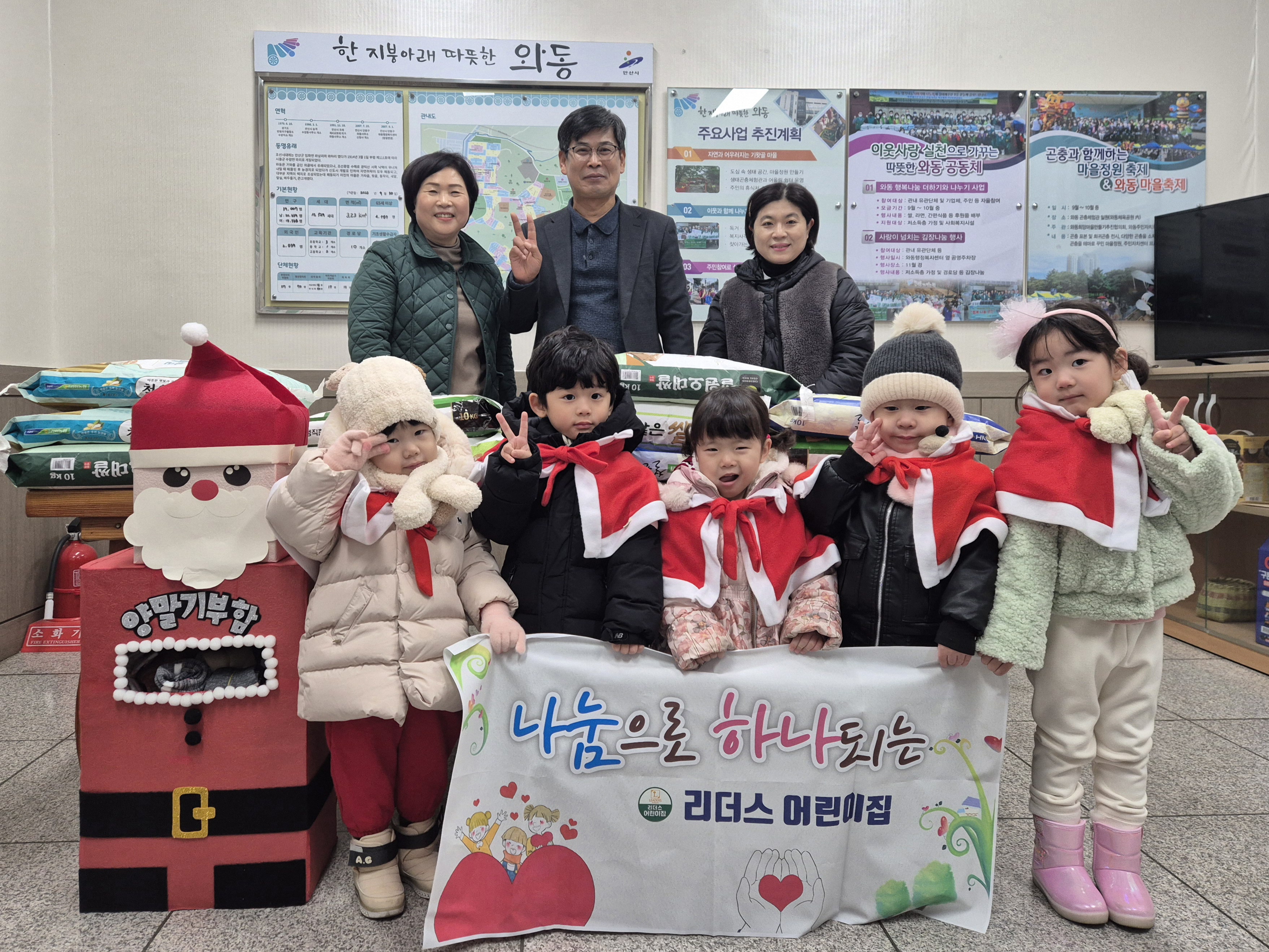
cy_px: 476
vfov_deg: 58.9
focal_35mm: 23
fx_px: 843
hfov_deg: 73.9
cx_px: 634
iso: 250
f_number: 1.8
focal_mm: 5.4
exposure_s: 1/120
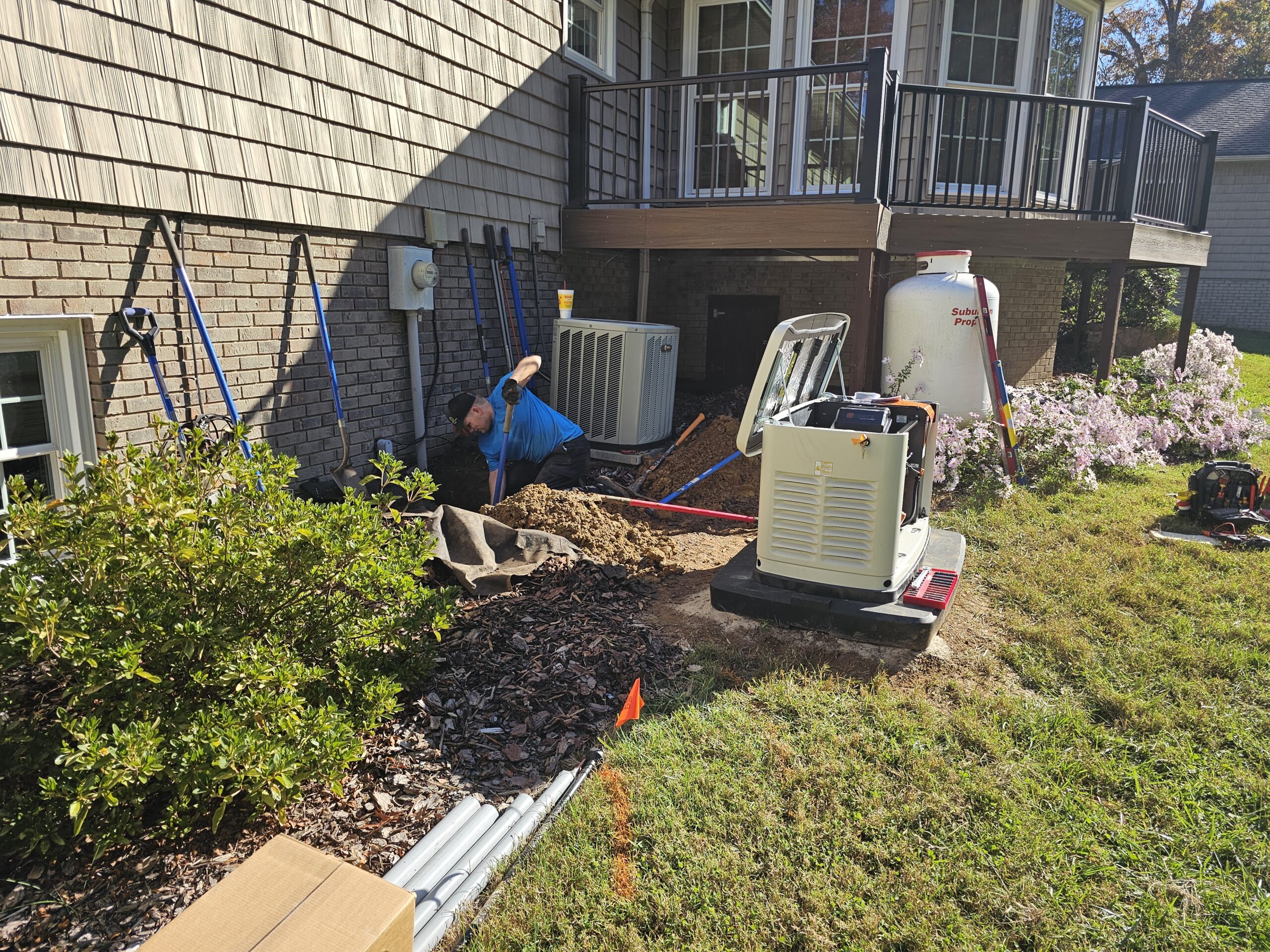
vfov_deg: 58.9
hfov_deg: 73.9
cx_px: 635
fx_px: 844
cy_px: 476
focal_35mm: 23
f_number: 1.7
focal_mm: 6.3
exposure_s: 1/487
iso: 16
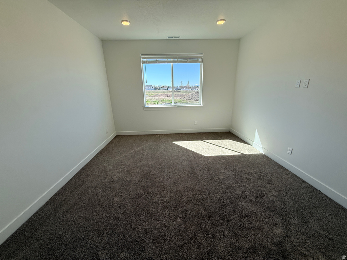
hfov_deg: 102.1
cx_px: 174
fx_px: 140
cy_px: 130
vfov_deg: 85.7
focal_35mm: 14
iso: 64
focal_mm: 2.22
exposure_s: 1/494
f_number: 2.2
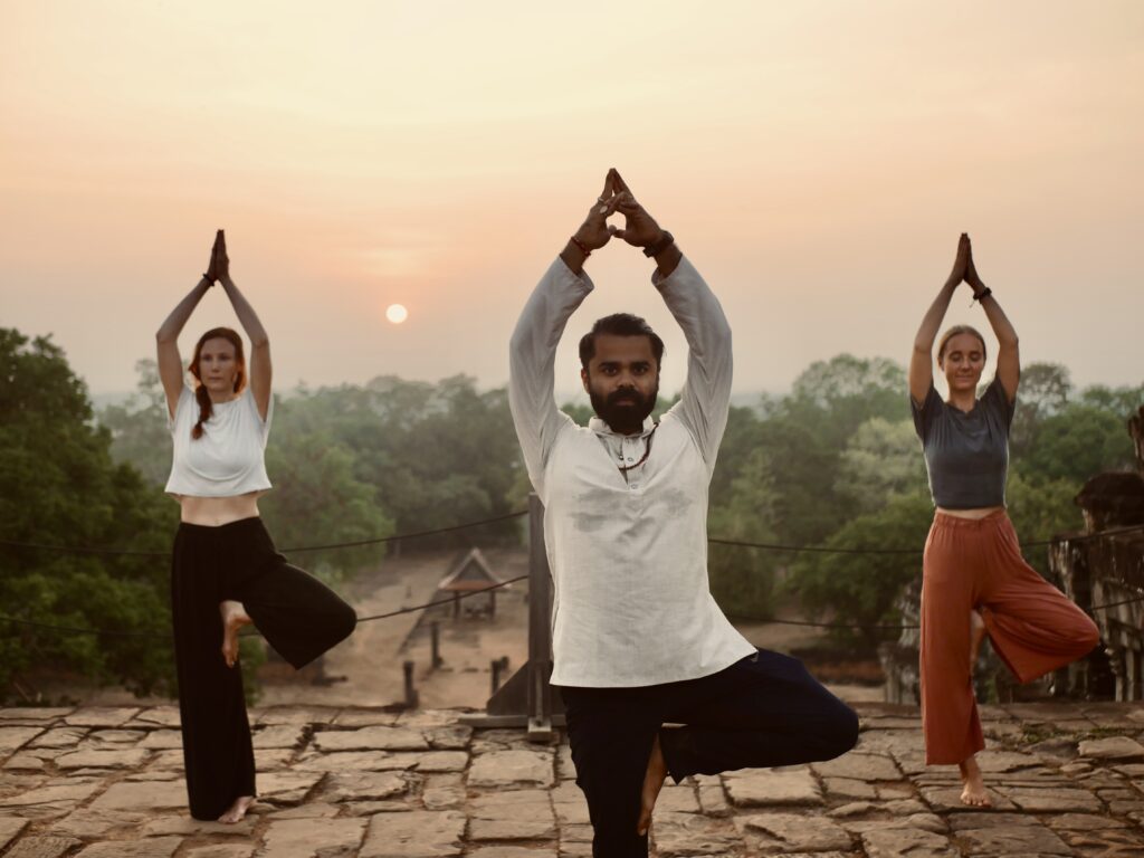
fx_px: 1652
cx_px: 572
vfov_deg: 29.1
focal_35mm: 50
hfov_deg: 38.2
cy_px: 429
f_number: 2.2
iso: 200
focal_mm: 25
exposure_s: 1/800
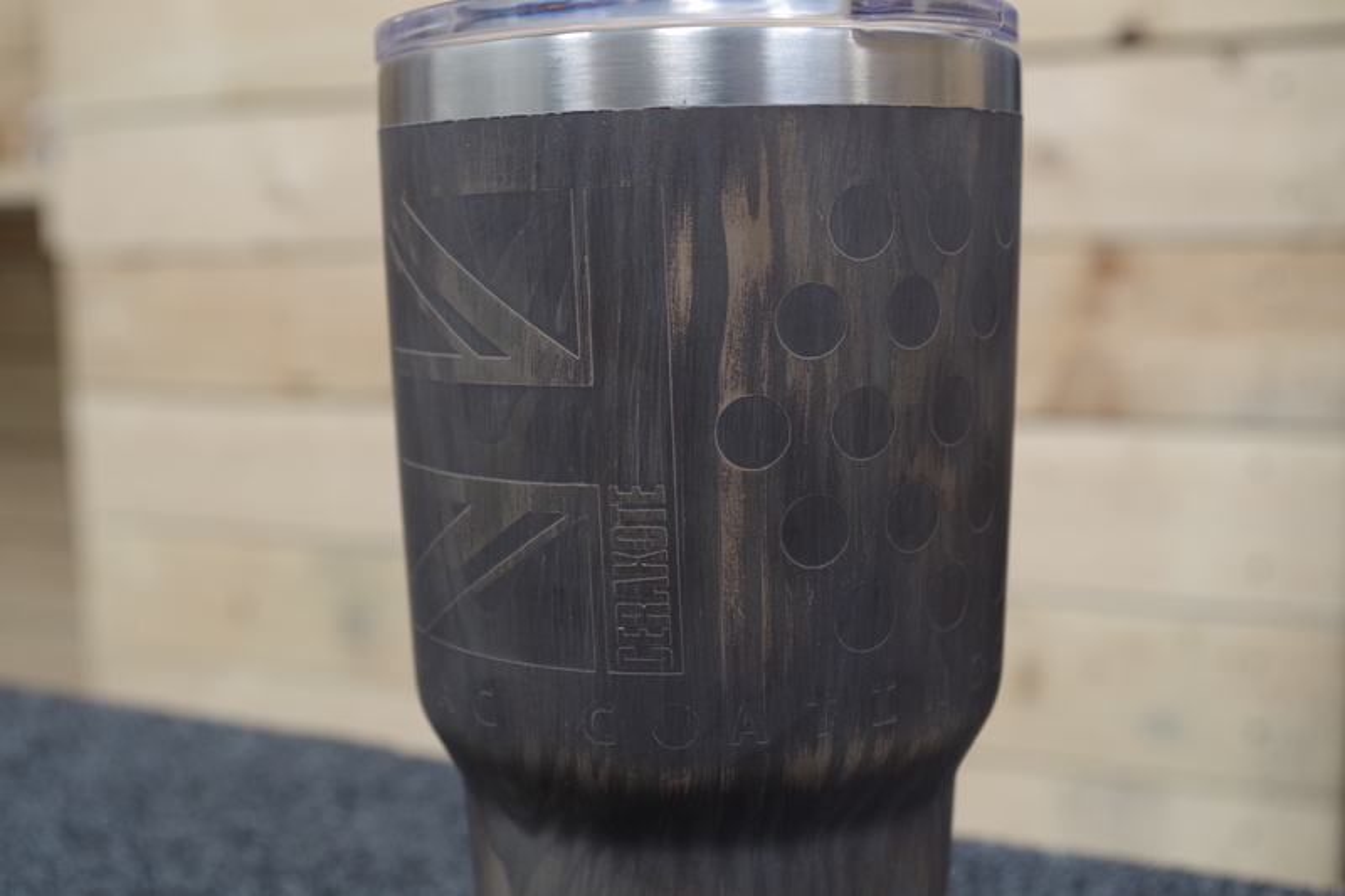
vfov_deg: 31.9
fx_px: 1569
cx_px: 672
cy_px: 448
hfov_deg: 46.4
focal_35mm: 42
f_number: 5
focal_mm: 28.13
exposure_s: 1/50
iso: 1600
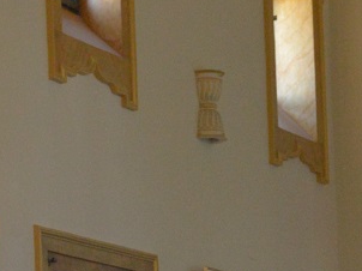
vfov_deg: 6.8
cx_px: 201
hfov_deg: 9.5
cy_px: 594
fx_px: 2173
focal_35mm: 208
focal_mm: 34
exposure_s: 1/1000
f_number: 2.8
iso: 3200
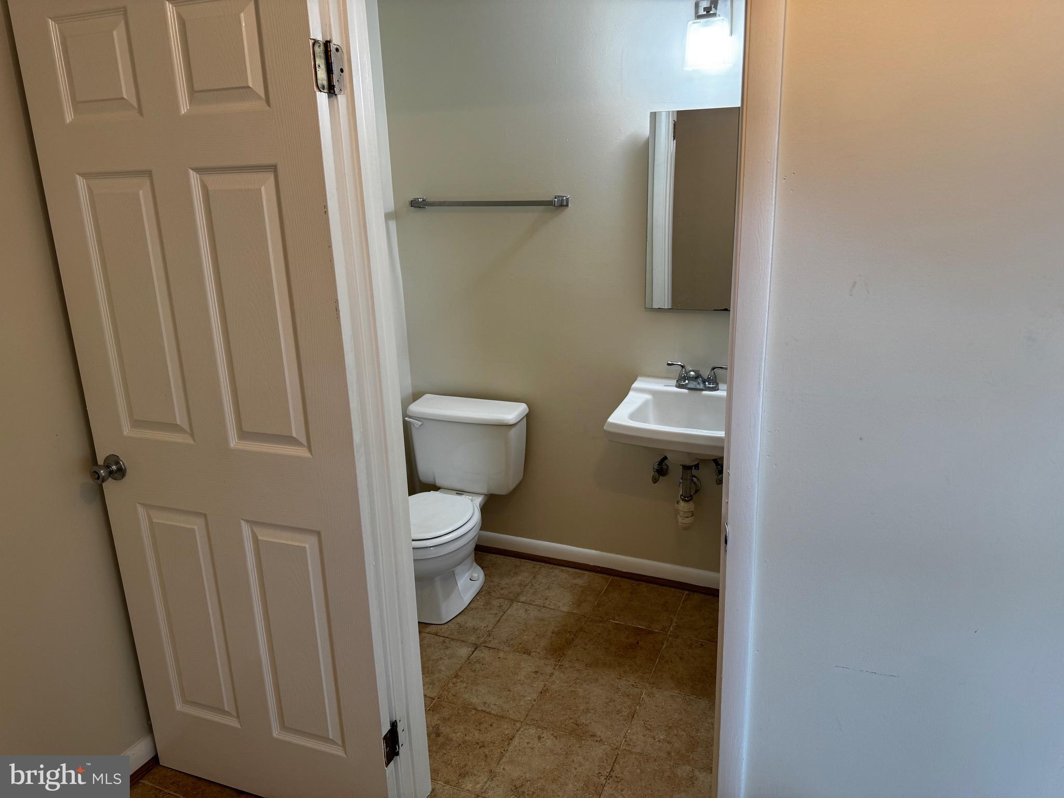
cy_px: 399
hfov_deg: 71.6
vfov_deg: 56.8
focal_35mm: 24
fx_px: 738
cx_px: 532
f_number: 1.78
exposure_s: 1/60
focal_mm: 6.76
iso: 125
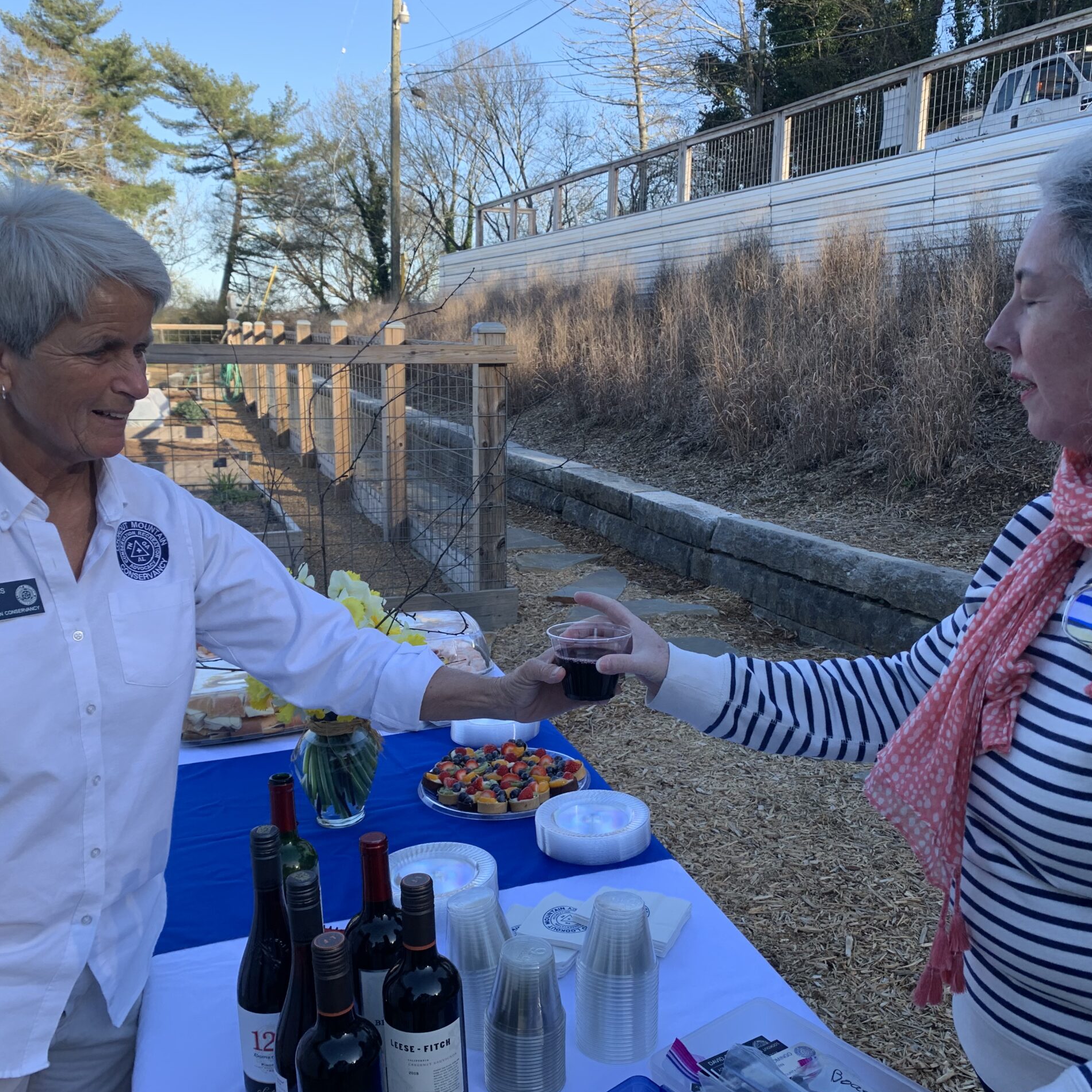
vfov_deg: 52.5
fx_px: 1106
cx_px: 552
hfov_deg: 52.5
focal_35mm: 31
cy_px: 551
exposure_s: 1/282
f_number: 1.8
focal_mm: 4.25
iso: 25
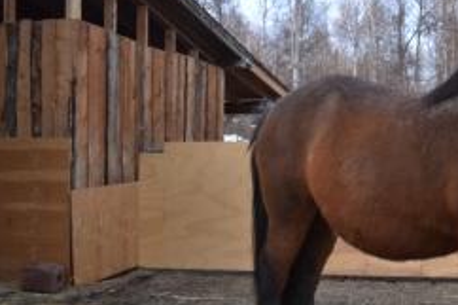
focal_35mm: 50
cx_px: 405
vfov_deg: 26.9
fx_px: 636
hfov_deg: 37.3
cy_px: 168
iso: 800
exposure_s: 1/60
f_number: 9
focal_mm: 18
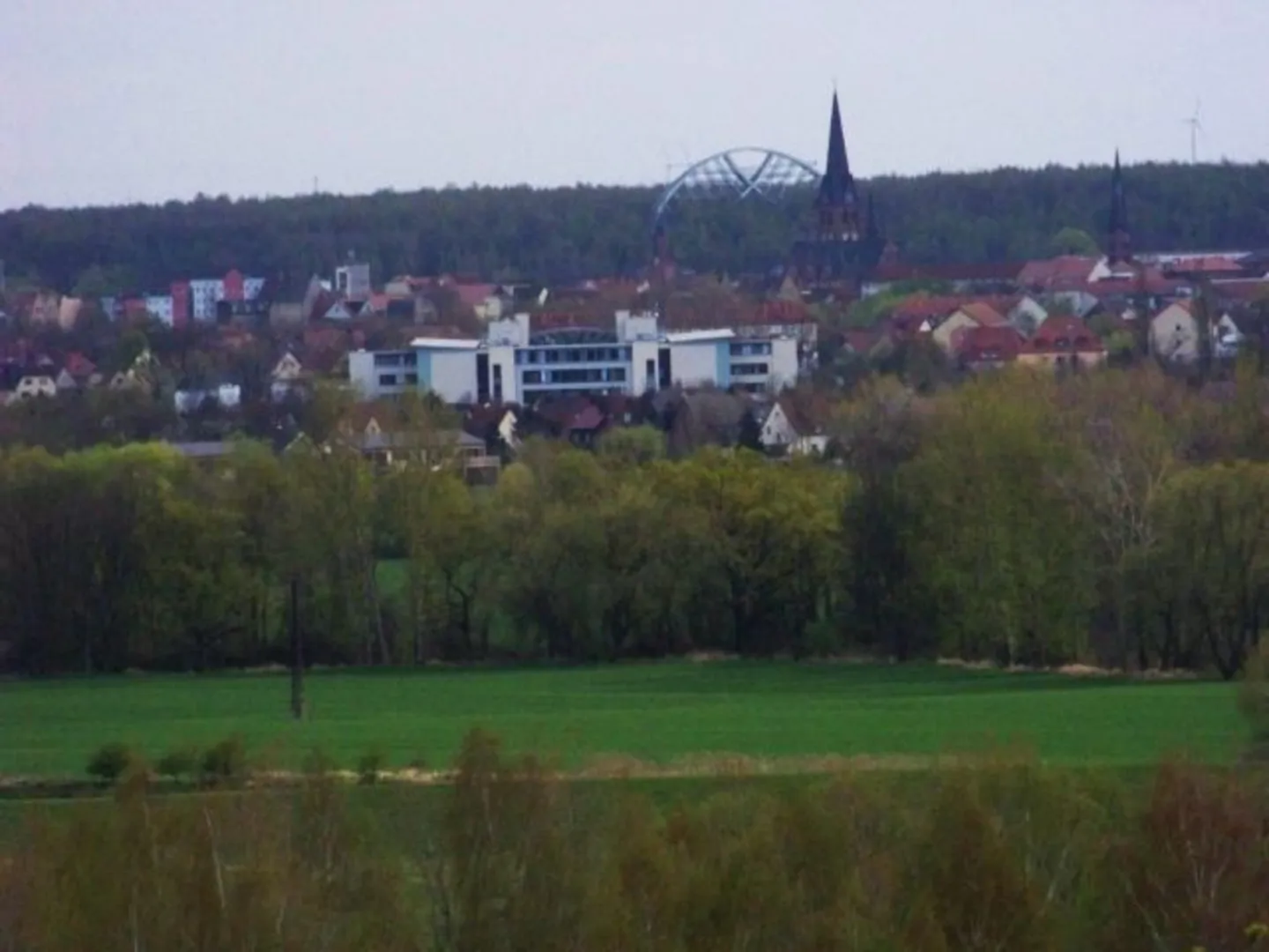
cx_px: 634
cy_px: 476
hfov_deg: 4.6
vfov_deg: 3.4
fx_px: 15837
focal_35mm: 432
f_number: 7.1
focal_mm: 70.2
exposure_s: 1/1250
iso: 800
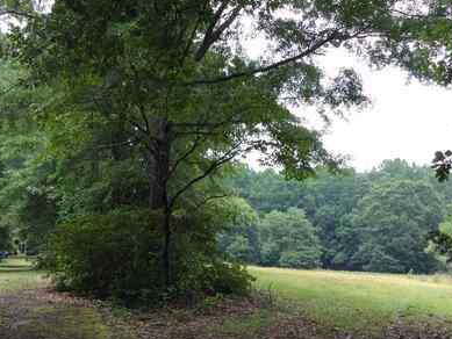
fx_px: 666
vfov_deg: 28.5
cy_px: 215
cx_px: 186
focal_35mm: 51
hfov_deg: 37.4
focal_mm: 3.3
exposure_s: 1/120
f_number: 2.4
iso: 40
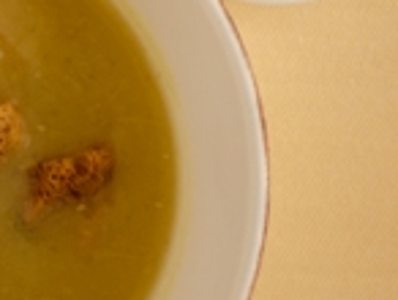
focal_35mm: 265
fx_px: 3052
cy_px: 146
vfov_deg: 5.6
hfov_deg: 7.4
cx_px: -128
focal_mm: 60
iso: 100
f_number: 5.6
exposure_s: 1/20
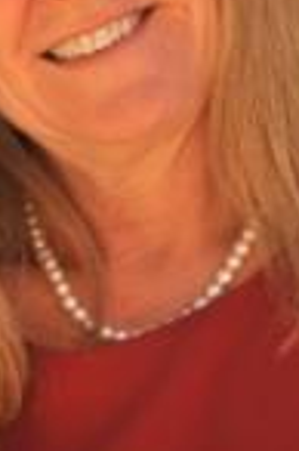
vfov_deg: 3.4
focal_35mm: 614
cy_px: 99
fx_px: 7667
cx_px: 62
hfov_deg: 2.2
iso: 320
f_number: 2.8
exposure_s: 1/1000
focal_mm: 200
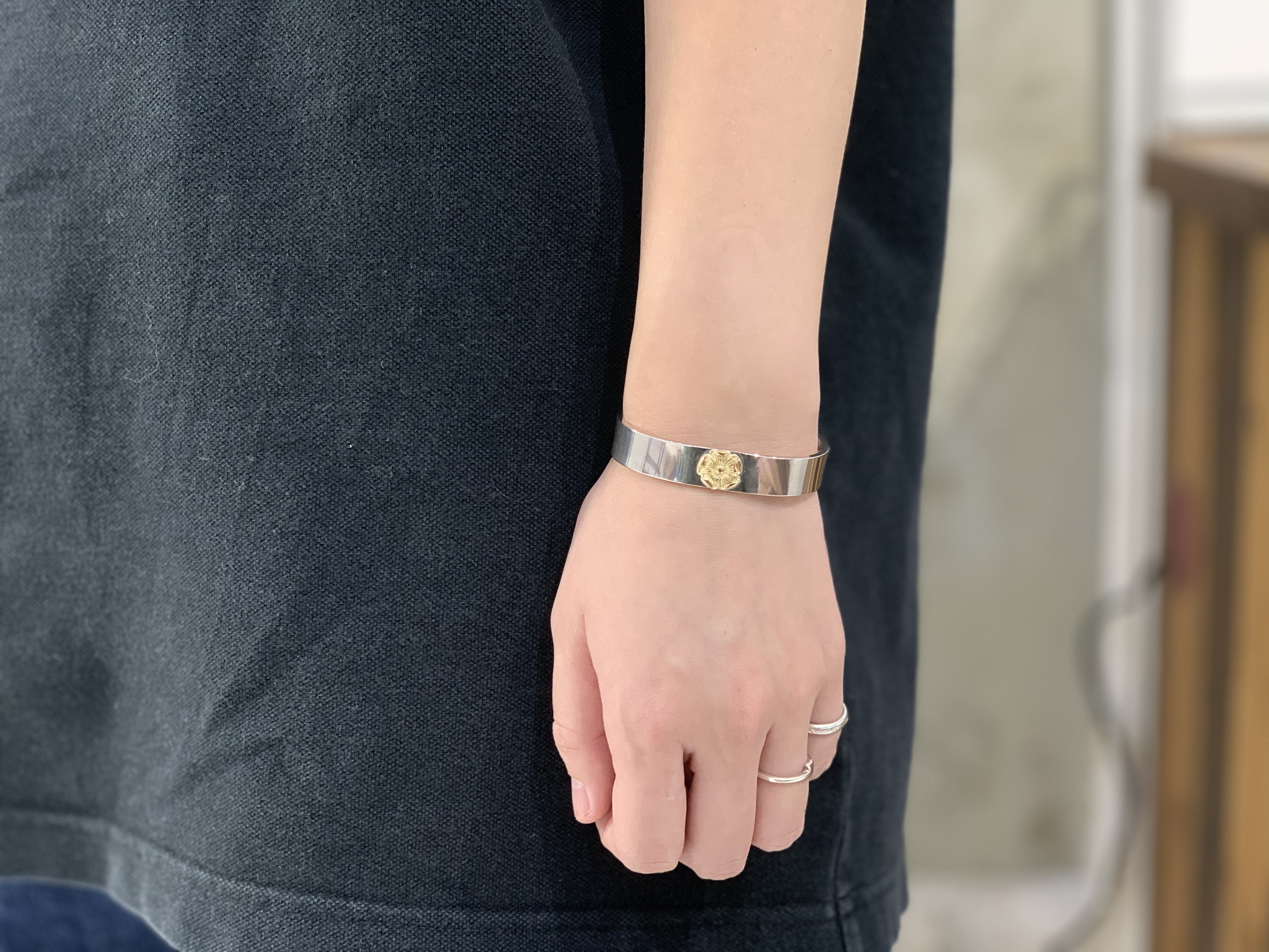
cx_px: 634
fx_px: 1906
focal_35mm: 52
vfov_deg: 28.0
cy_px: 476
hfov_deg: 36.8
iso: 64
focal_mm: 6
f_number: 2.4
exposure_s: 1/50
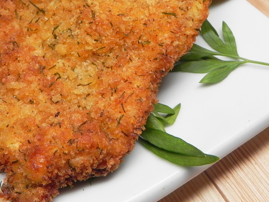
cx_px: 80
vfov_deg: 25.0
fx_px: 451
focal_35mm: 58
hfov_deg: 32.8
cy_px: 54
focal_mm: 5.9
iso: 232
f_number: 4.5
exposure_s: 1/29.4
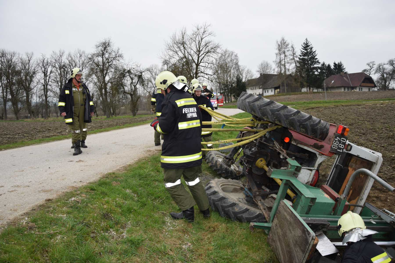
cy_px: 132
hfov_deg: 37.9
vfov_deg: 25.8
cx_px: 198
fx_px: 576
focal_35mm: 52
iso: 200
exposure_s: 1/125
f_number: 5.6
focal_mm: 35
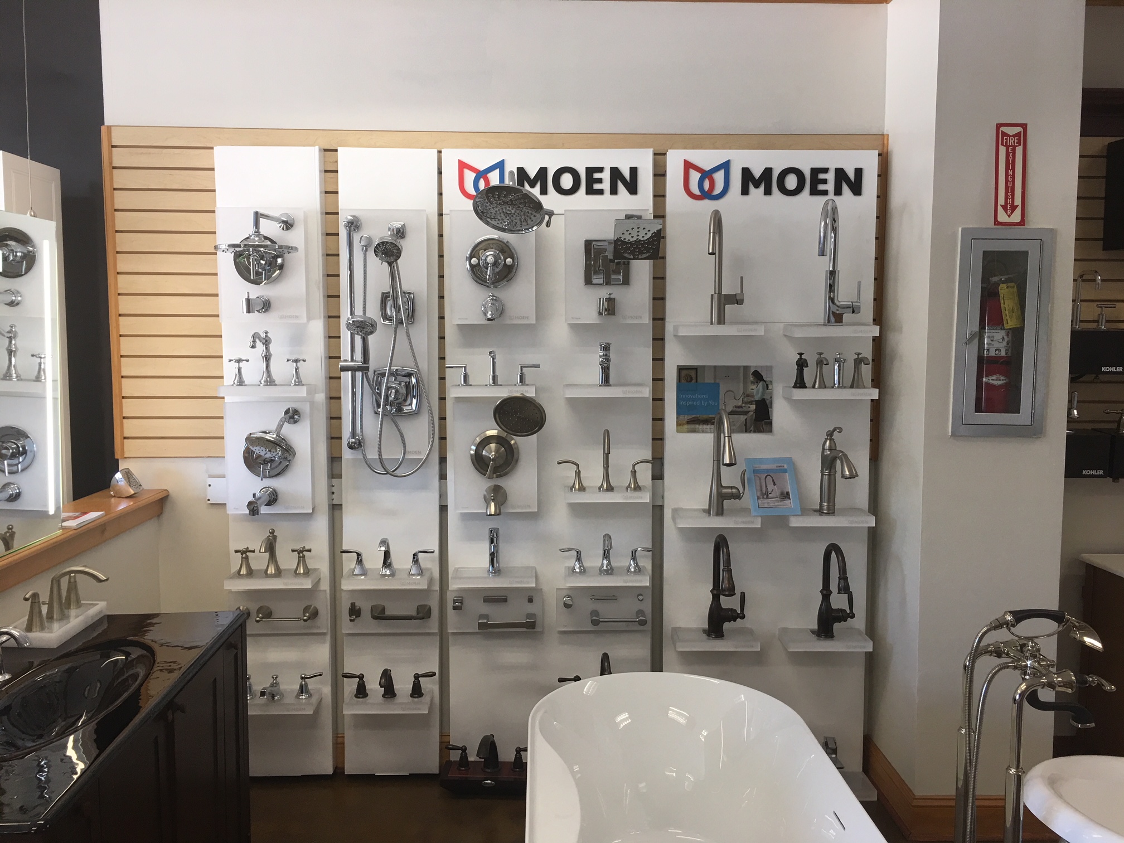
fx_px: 942
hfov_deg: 61.7
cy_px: 422
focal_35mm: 29
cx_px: 562
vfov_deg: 48.2
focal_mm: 4.15
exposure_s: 1/40
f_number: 2.2
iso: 32
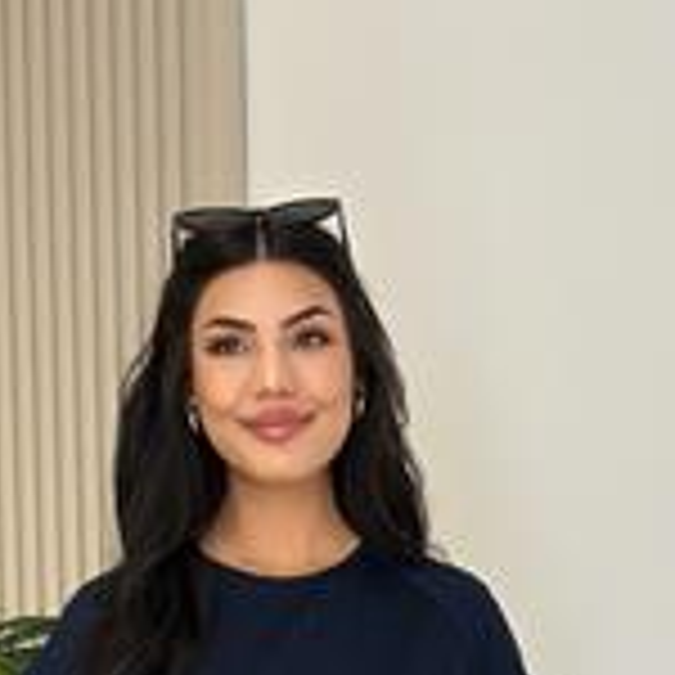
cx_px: 292
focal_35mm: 151
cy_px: 1046
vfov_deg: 11.1
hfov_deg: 11.6
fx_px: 3331
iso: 80
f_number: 1.78
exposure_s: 1/315
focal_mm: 6.86
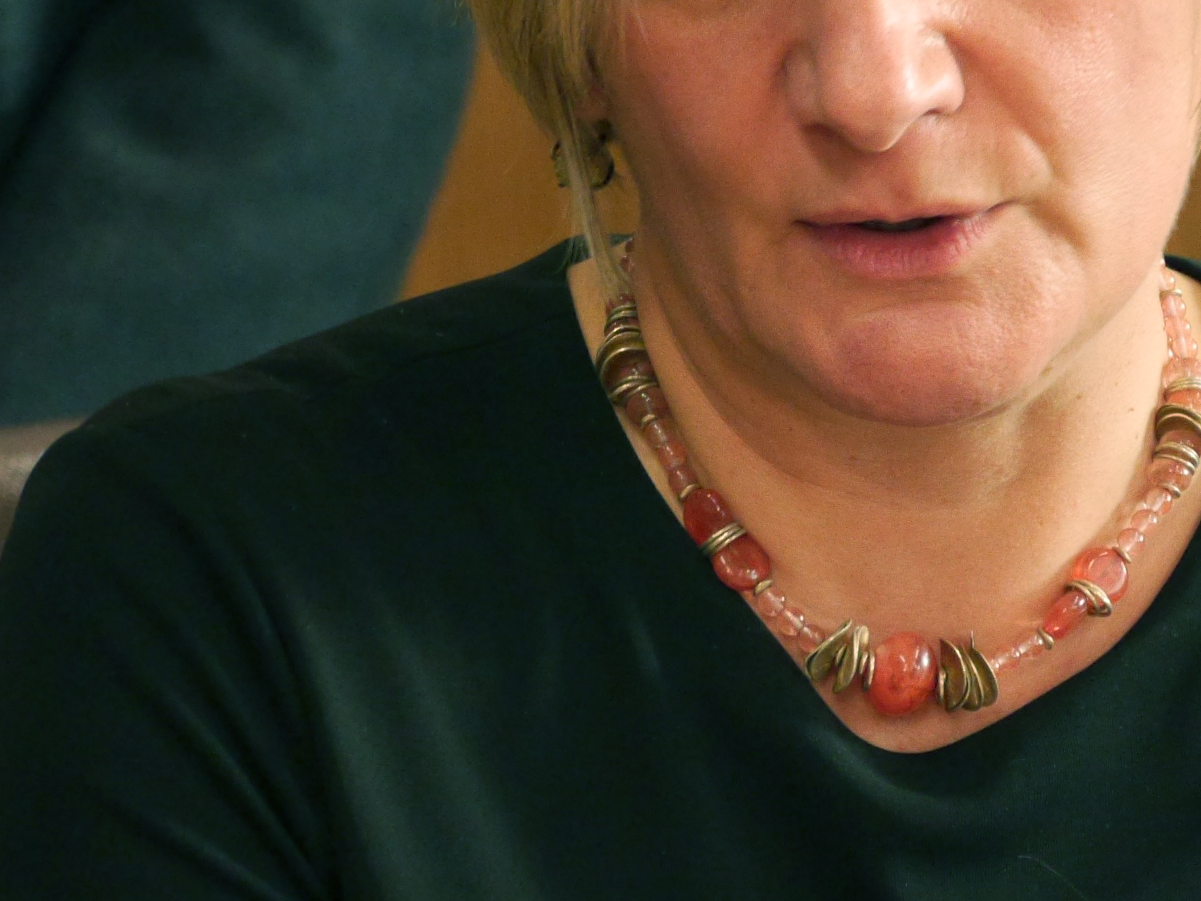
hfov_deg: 2.8
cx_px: 769
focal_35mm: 707
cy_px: 339
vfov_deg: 2.1
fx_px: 24531
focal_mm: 140
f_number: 5.6
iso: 1600
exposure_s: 1/100
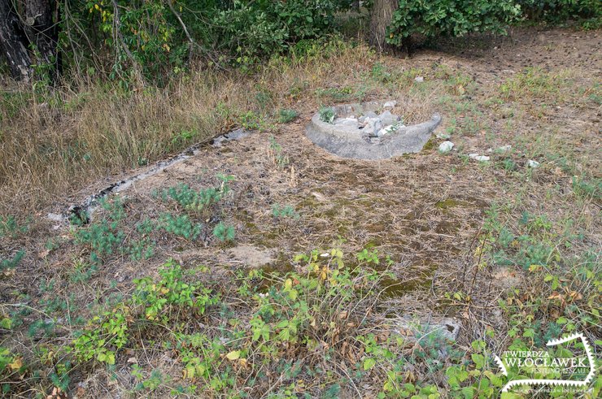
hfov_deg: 62.0
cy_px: 200
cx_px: 301
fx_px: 501
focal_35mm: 30
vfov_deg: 43.5
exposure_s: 1/160
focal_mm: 20
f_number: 5.6
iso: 400
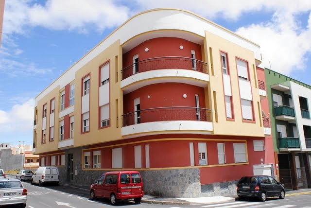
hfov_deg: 61.9
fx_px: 259
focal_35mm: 30
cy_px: 104
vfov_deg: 43.7
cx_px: 156
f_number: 10
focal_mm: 20
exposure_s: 1/160
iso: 100
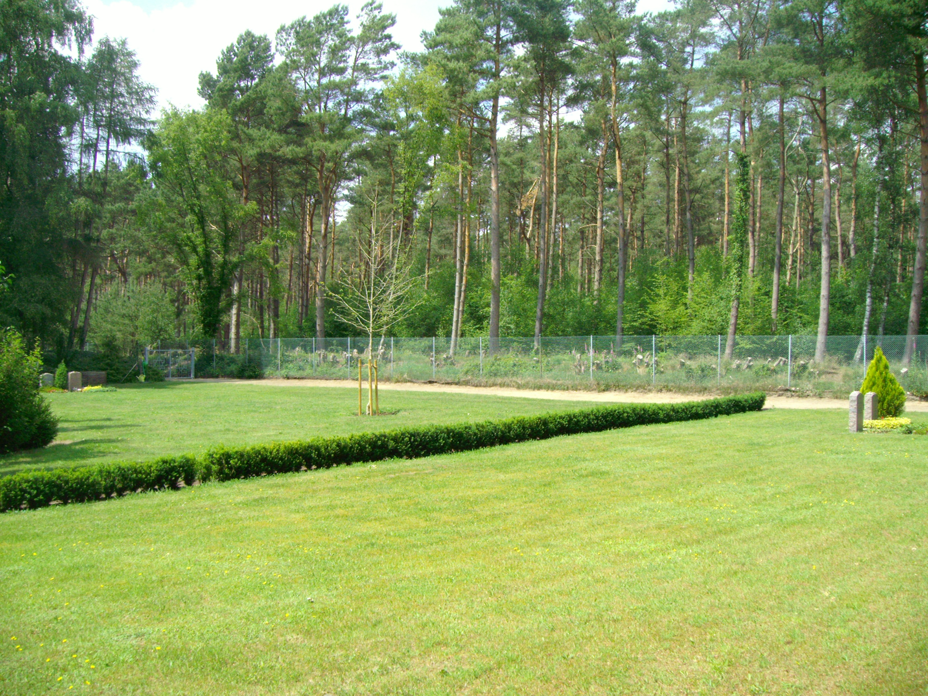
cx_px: 464
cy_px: 348
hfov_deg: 52.6
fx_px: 938
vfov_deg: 40.7
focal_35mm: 35
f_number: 4.8
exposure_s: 1/294
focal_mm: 5.8
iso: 64
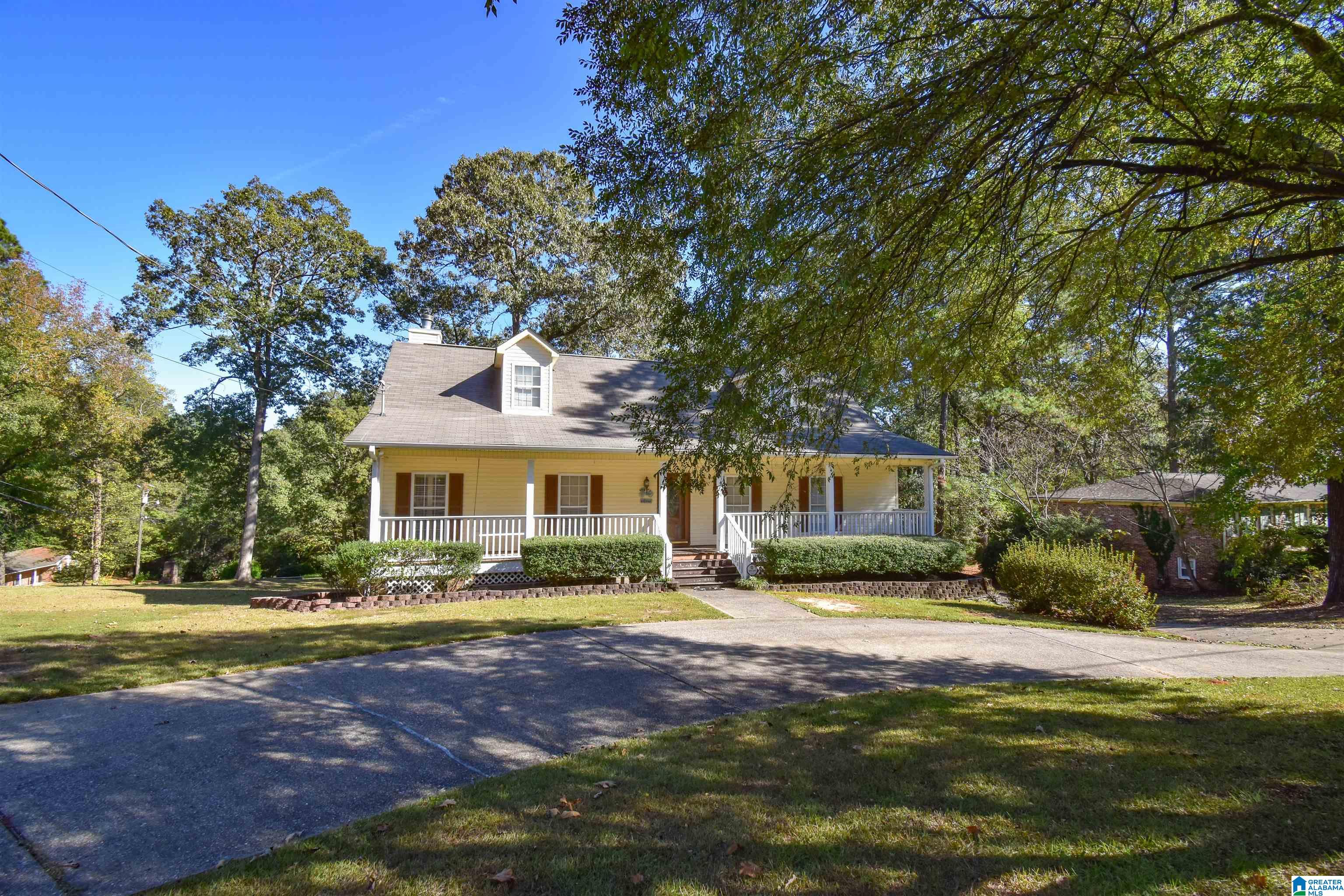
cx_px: 672
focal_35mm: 15
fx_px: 560
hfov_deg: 100.4
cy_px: 448
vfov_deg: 77.3
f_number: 10
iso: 400
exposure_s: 1/250
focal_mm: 10
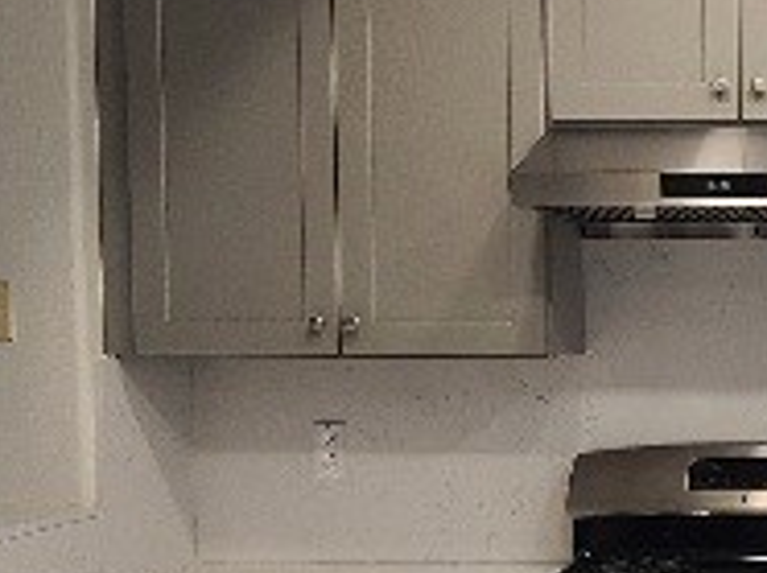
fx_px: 1239
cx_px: 936
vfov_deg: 25.9
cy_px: 379
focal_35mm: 56
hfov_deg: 29.3
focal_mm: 2.2
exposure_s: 1/60.2
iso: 125
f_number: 2.2
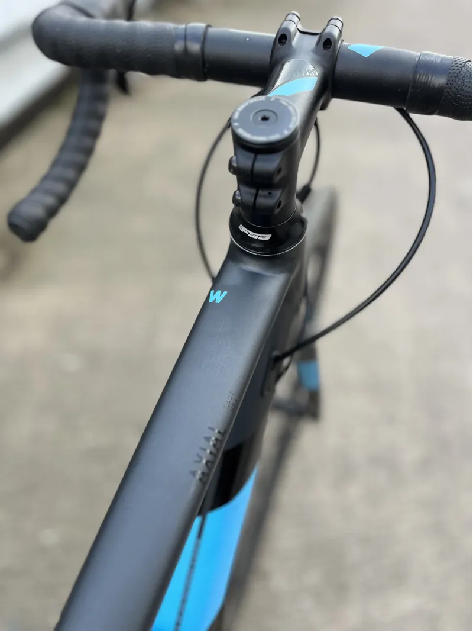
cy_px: 316
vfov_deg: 67.3
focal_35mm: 26
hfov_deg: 53.1
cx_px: 236
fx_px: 474
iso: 50
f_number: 1.6
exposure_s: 1/366
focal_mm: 5.1
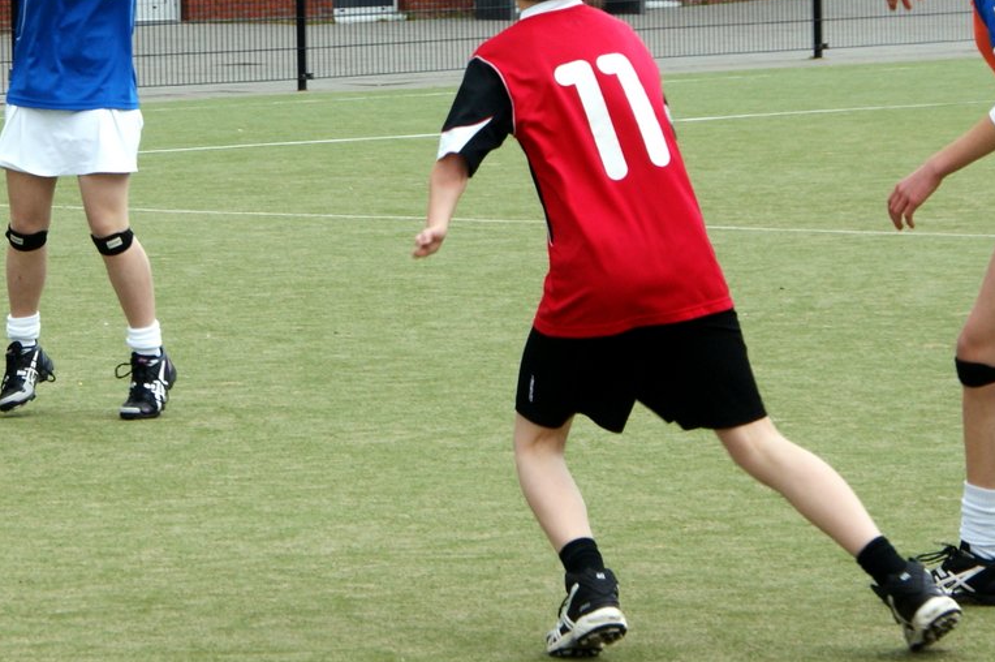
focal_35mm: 220
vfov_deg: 6.2
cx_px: 290
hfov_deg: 9.4
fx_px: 6075
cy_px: 94
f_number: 8
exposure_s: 1/250
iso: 200
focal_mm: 70
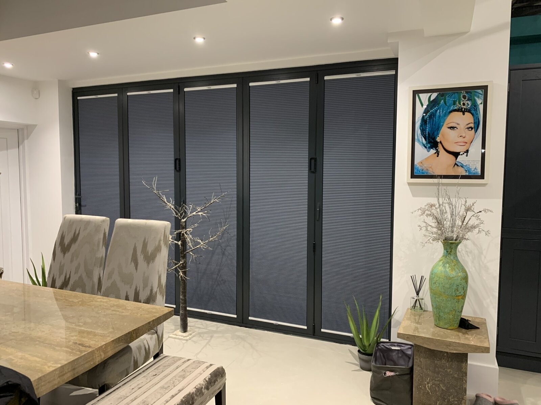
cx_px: 270
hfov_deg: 67.3
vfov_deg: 53.1
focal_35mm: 26
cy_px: 202
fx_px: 406
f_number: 1.8
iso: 200
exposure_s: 1/50
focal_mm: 4.25
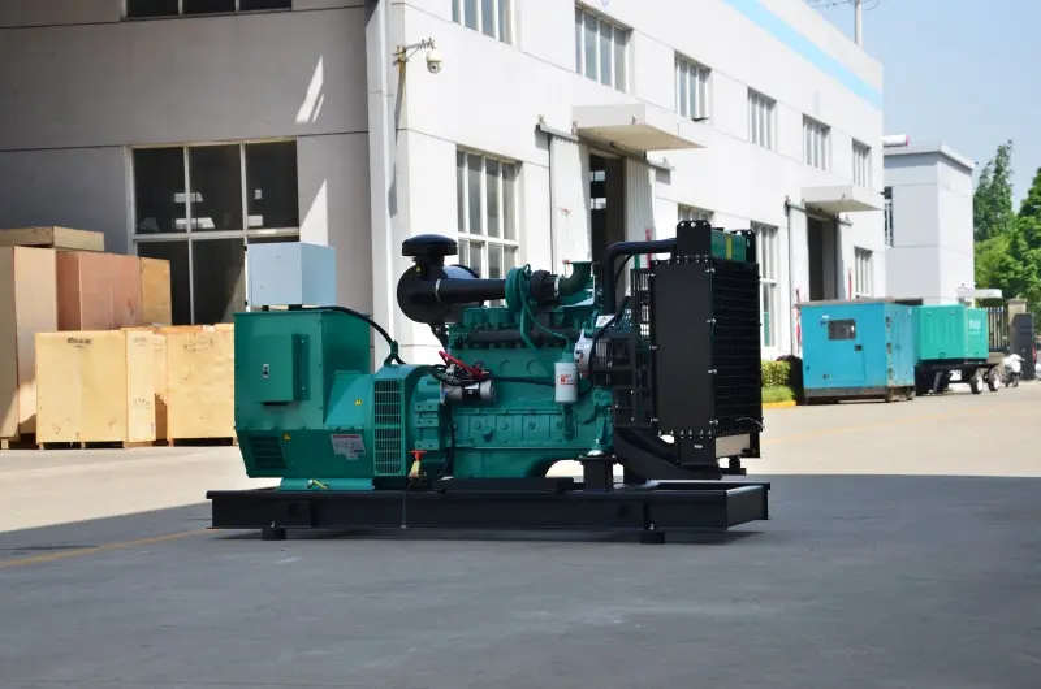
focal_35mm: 78
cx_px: 520
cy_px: 344
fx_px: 2251
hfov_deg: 26.0
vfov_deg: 17.4
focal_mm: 52
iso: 100
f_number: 7.1
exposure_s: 1/200
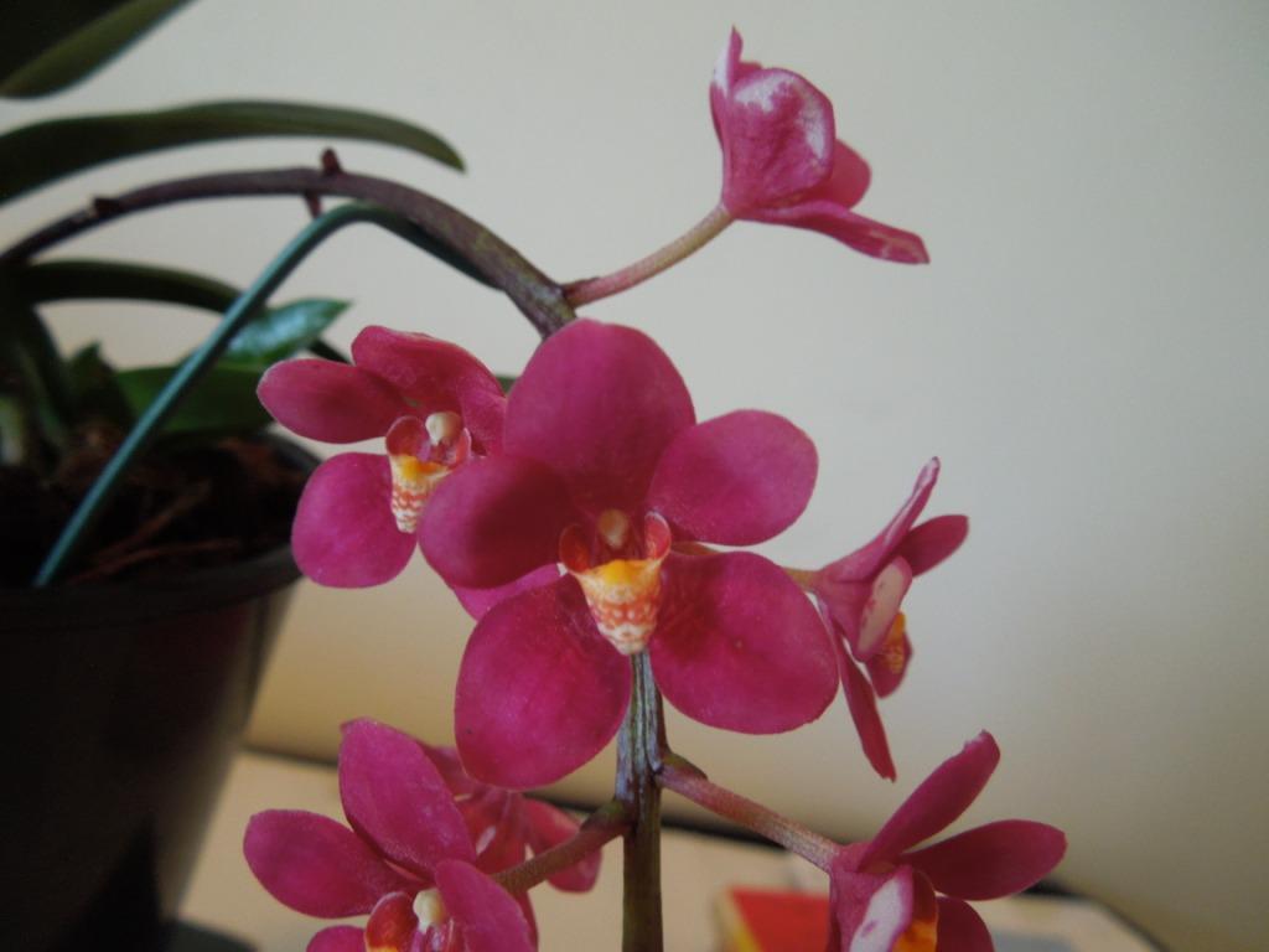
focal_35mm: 25
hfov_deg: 69.4
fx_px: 916
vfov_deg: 54.9
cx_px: 634
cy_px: 476
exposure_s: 1/30
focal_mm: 4.5
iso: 320
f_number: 3.3
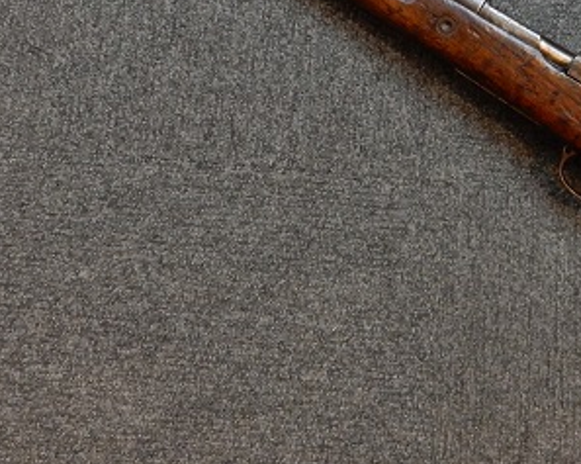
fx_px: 1323
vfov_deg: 19.6
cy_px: 70
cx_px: 428
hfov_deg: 24.5
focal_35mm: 77
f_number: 4
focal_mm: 6.4
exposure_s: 1/8
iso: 400
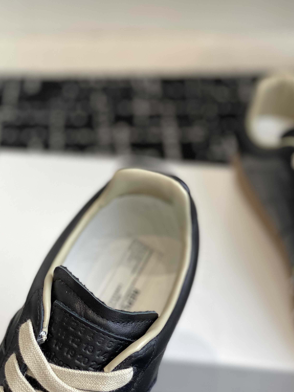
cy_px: 244
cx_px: 145
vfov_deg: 27.7
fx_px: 793
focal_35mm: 70
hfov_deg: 21.0
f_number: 2
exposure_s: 1/122
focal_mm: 6
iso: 40
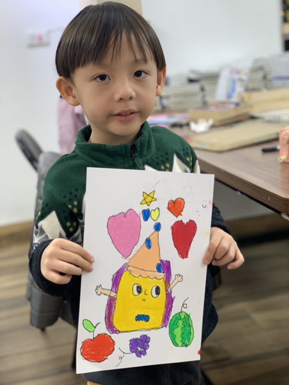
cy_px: 192
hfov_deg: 28.0
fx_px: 579
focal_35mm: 52
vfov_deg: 36.8
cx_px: 144
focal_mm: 6
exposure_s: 1/50
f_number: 2.4
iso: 100
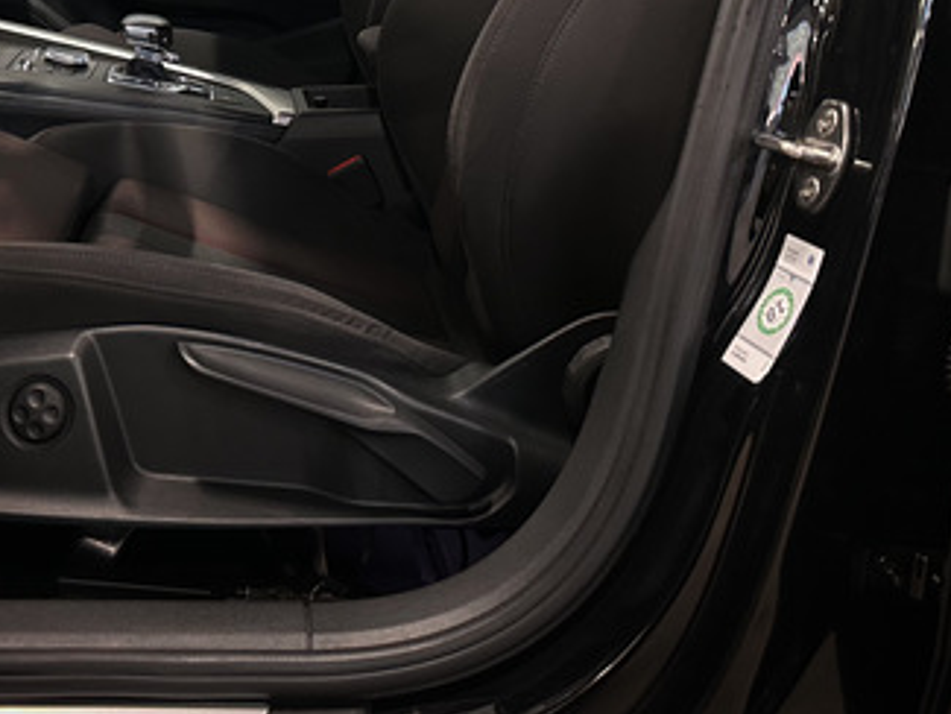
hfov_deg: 39.0
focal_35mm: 48
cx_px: 296
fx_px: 1319
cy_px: 26
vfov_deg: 28.7
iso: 400
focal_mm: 6.86
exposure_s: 1/60
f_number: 1.8
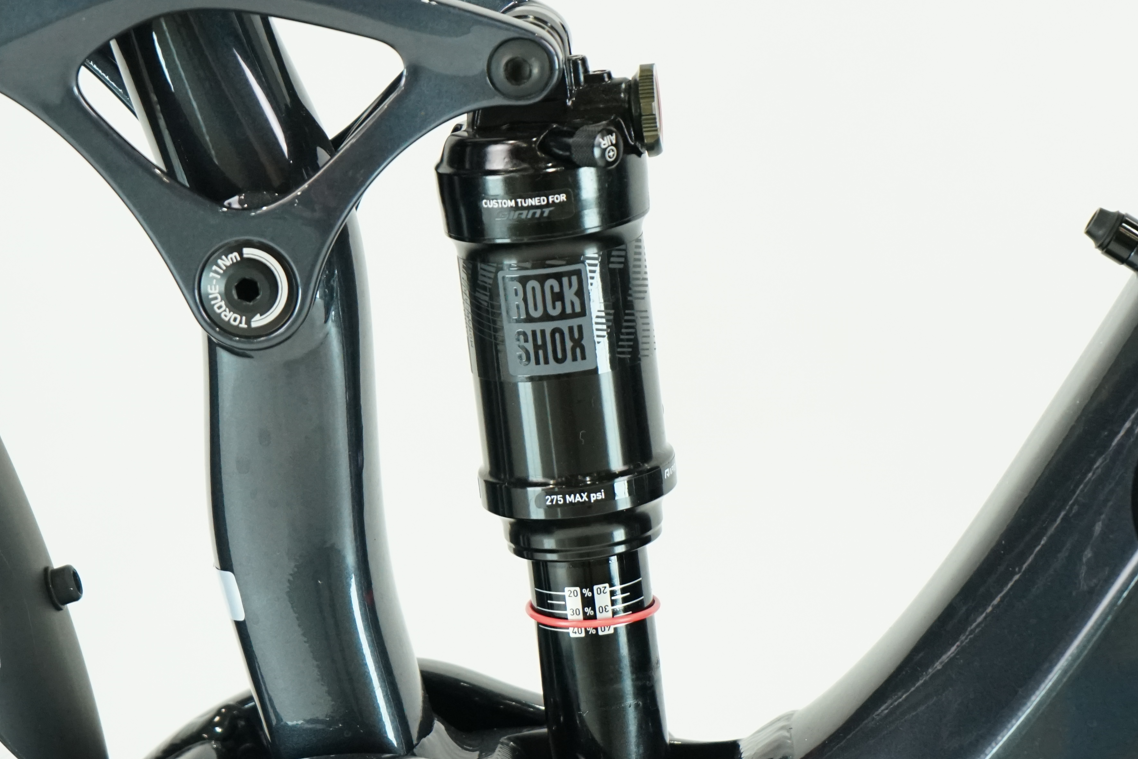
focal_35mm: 119
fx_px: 3762
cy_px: 421
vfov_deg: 11.5
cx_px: 591
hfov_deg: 17.2
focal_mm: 70
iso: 2500
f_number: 5.6
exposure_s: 1/200
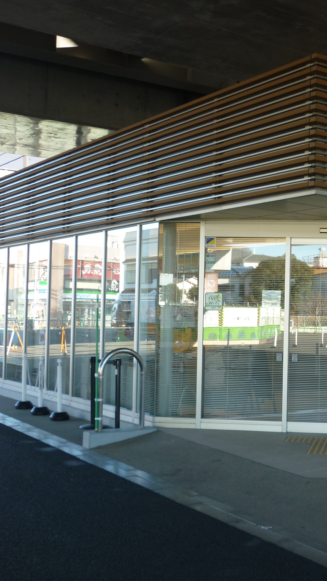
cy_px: 290
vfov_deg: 42.9
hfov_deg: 23.8
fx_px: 740
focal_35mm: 48
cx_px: 332
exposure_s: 1/80
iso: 80
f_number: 2.8
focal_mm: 5.5
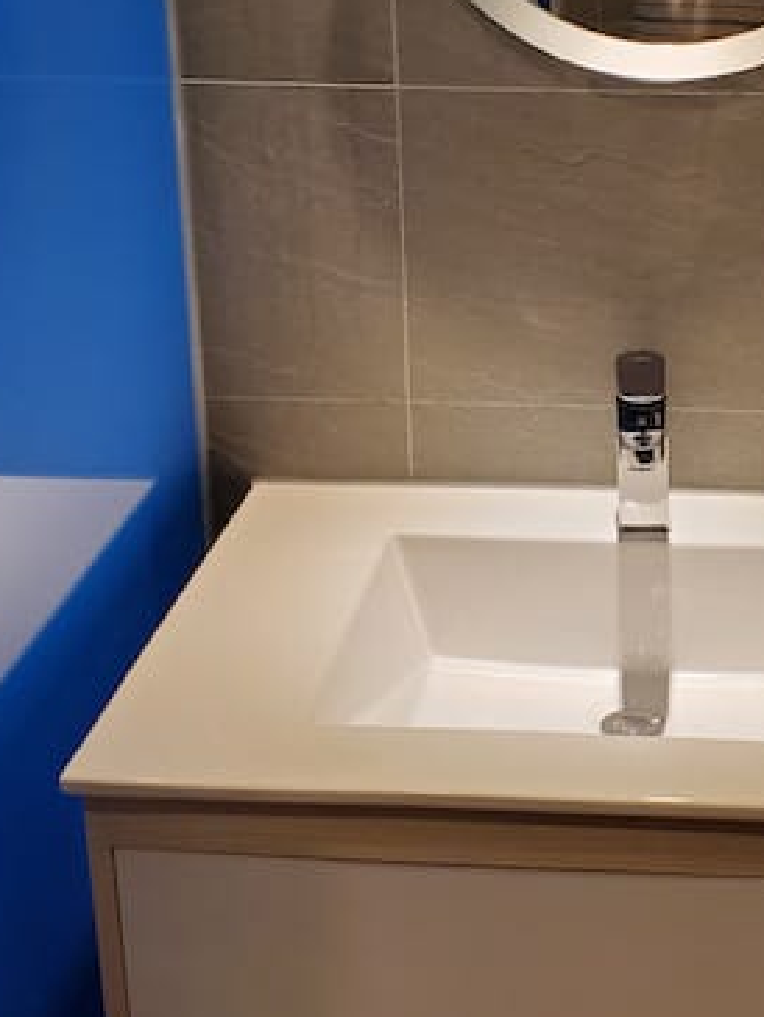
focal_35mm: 57
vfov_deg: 33.5
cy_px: 343
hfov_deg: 25.2
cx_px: 616
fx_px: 1676
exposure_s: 1/120
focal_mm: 4.3
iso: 200
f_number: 2.4
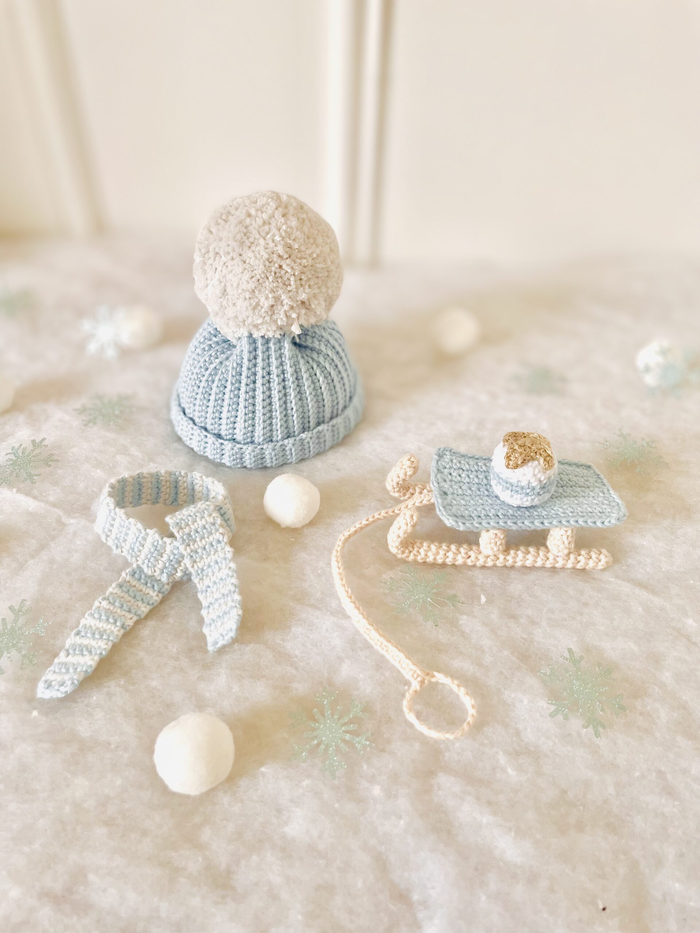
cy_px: 466
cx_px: 350
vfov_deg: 67.3
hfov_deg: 53.1
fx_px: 701
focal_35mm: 26
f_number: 1.6
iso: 250
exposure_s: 1/60
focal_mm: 4.2
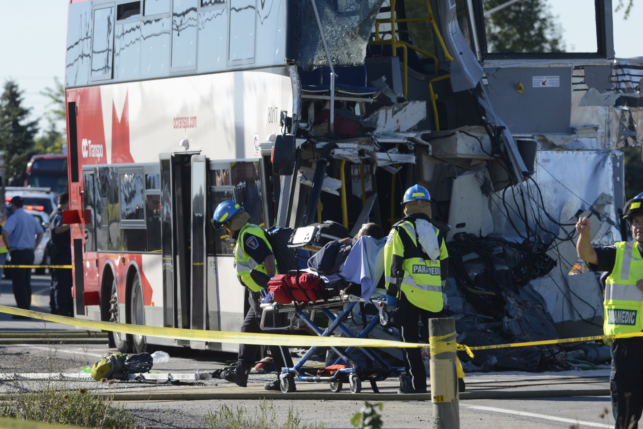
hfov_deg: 6.9
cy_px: 214
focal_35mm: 300
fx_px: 5358
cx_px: 322
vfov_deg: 4.6
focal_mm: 300
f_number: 10
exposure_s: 1/500
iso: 250
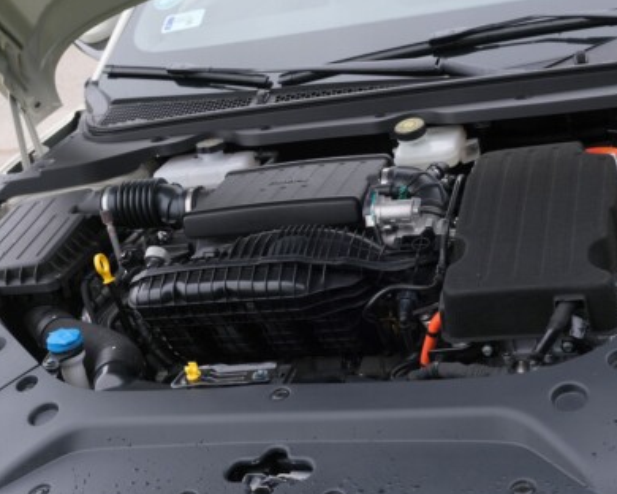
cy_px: 302
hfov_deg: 31.9
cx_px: 346
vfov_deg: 25.7
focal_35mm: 59
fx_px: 1077
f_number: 4
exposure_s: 1/150
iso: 320
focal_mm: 23.3
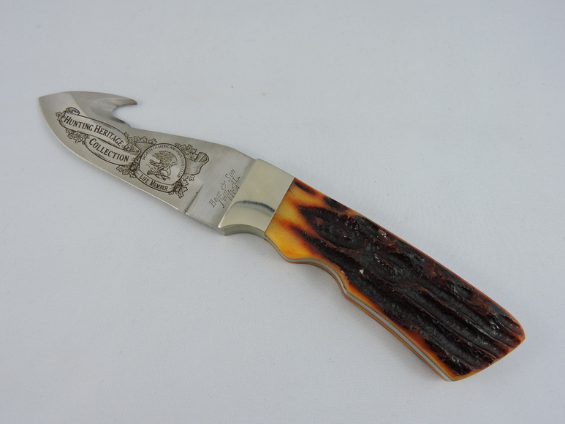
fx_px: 490
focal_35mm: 30
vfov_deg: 46.8
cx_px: 282
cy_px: 212
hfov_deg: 60.0
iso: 100
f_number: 3.5
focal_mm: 5.4
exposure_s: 1/60
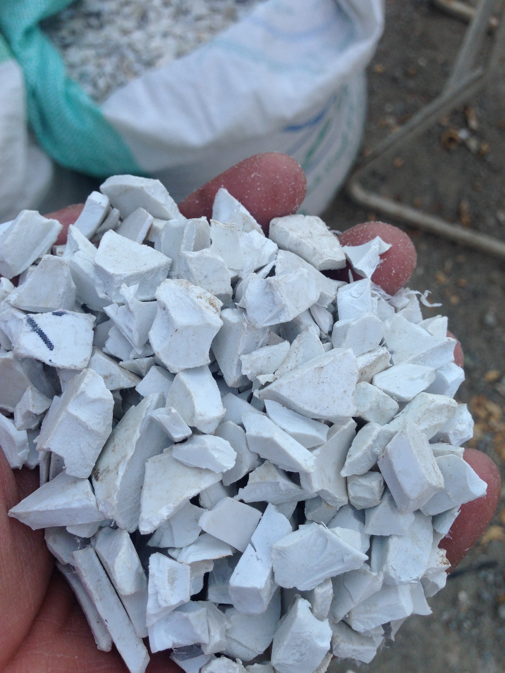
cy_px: 336
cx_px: 252
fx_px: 642
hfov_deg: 42.9
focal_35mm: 33
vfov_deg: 55.4
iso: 50
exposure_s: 1/1427
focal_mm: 4.12
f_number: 2.4
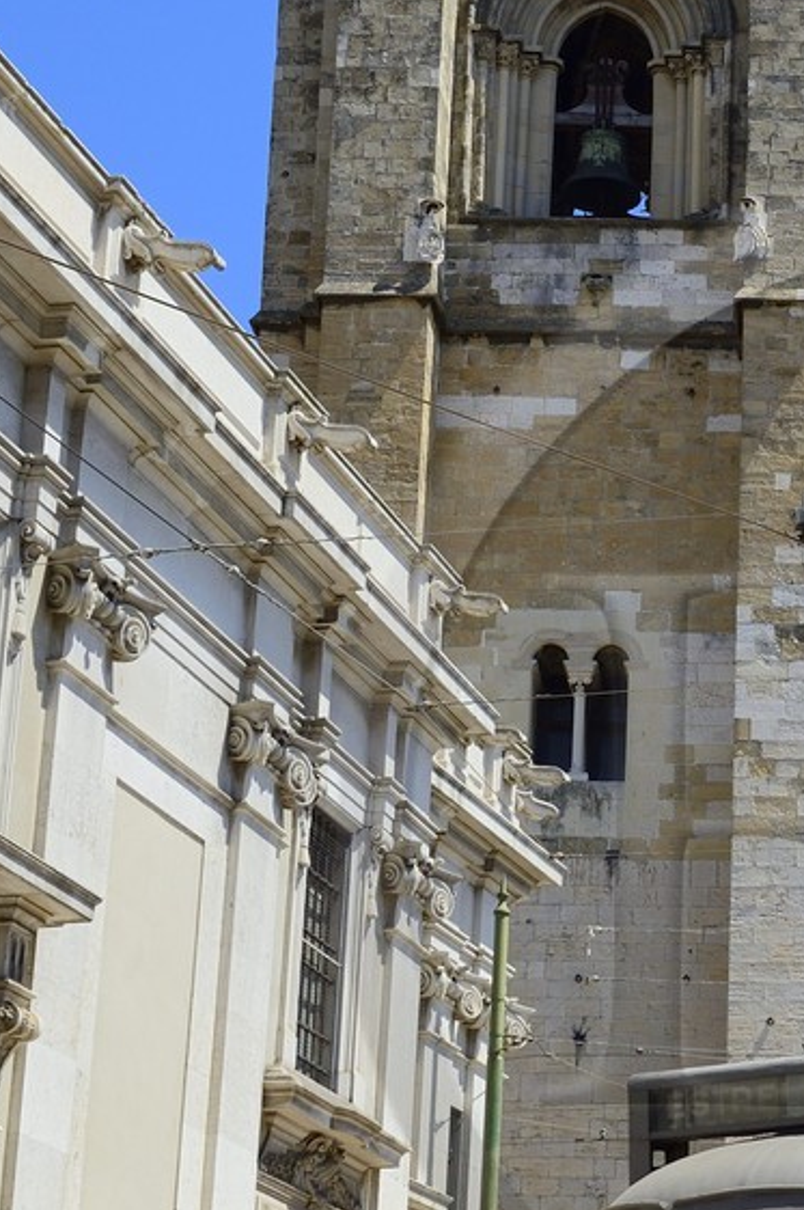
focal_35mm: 97
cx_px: 997
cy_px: 841
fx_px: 3255
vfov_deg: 20.9
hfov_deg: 13.6
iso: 200
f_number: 13
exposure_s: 1/250
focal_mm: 34
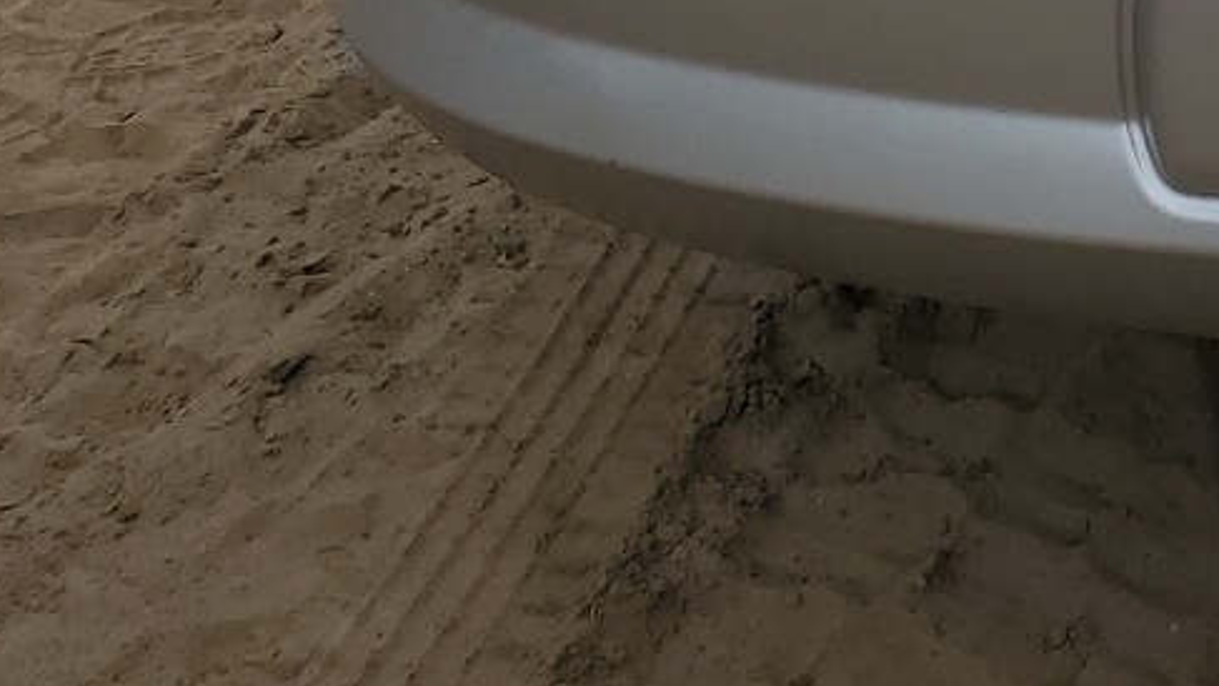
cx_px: 1747
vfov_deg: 11.9
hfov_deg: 20.2
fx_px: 3006
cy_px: -608
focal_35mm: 93
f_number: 1.5
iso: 50
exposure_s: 1/3333
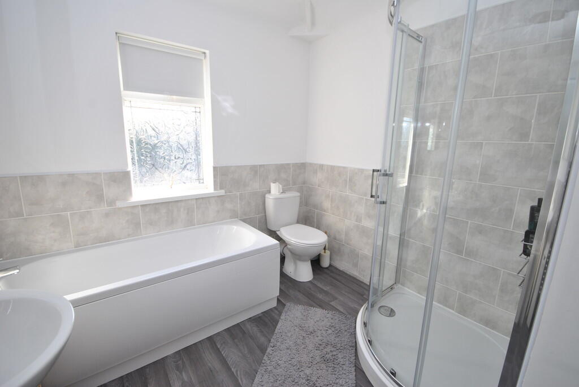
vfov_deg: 77.5
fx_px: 241
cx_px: 290
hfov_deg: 100.3
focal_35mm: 15
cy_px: 194
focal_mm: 10
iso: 200
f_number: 5
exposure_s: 1/100
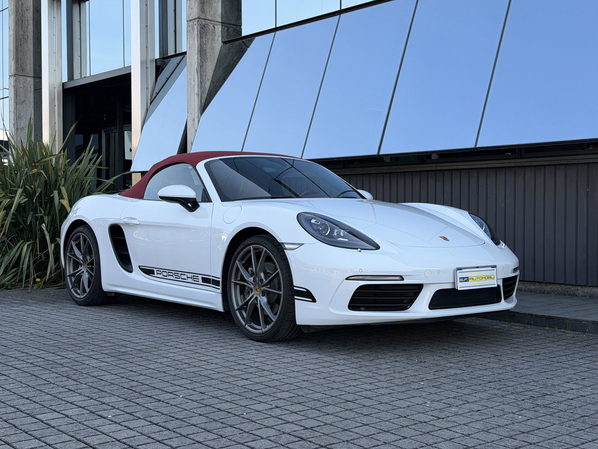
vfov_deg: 30.3
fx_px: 829
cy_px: 224
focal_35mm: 48
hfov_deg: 39.7
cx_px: 299
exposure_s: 1/1330
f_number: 1.78
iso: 64
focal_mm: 6.76
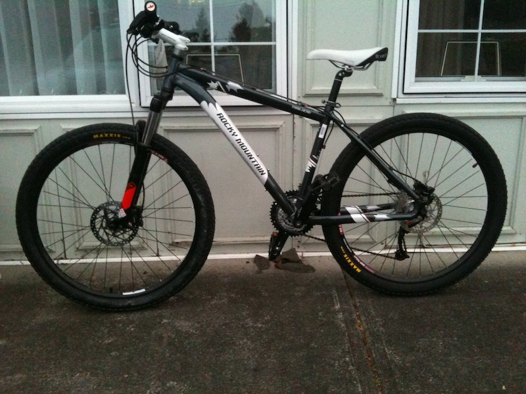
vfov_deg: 40.7
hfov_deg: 52.6
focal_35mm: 35
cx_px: 263
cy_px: 197
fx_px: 532
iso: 400
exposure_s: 1/15
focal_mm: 3.85
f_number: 2.8
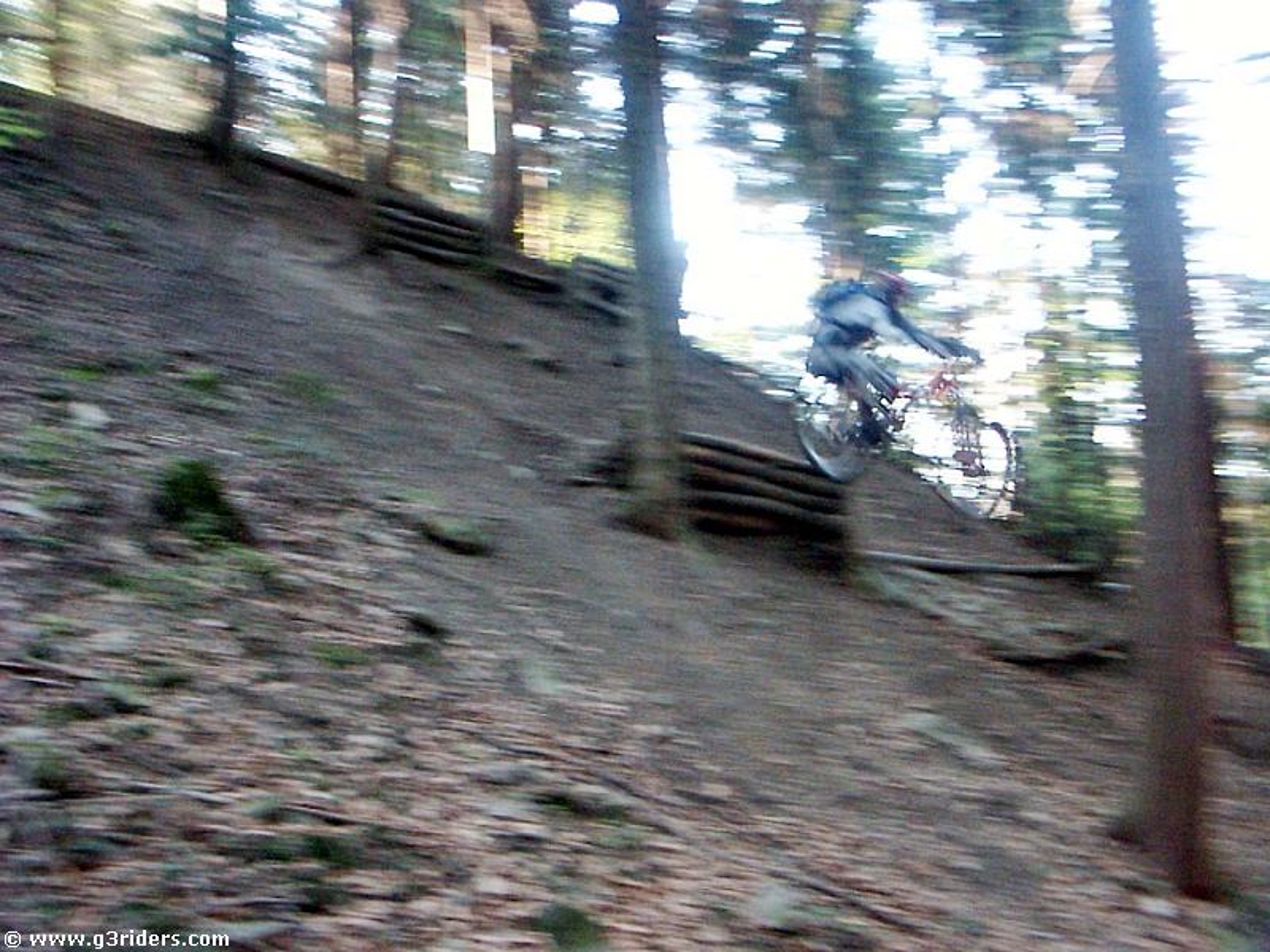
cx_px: 635
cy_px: 476
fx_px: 1394
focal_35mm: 38
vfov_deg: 37.7
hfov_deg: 49.0
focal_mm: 9.82
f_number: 2.8
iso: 200
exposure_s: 1/15
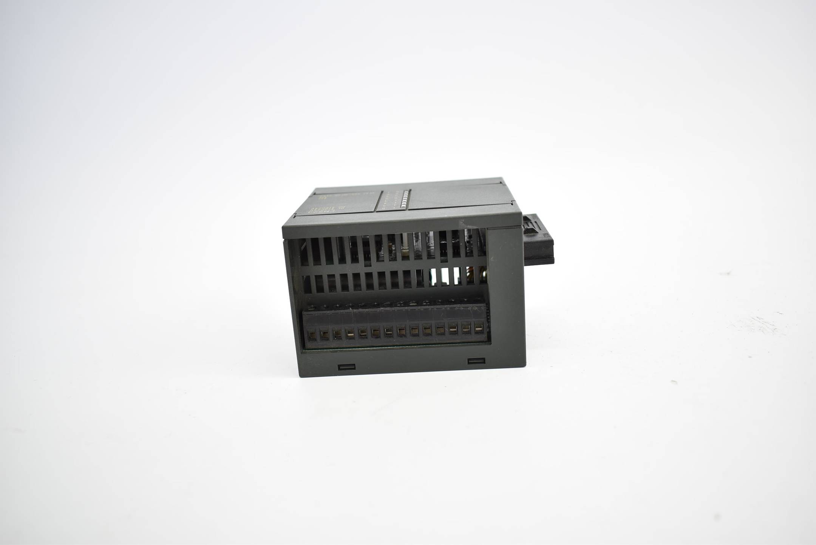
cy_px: 272
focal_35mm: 32
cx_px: 408
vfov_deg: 41.8
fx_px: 715
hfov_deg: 59.5
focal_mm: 21
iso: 100
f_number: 3.8
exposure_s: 1/25
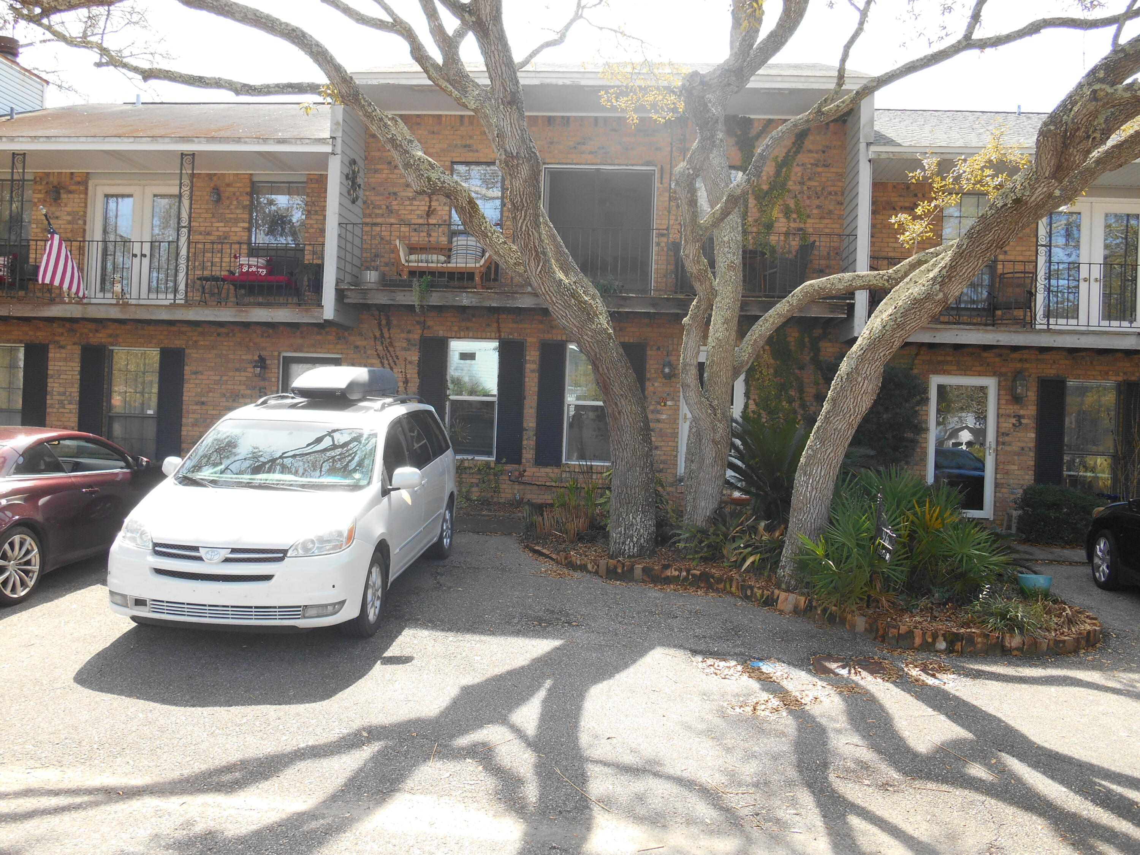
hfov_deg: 58.4
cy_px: 428
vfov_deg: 45.4
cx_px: 570
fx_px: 1021
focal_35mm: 31
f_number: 3.6
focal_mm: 5.5
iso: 80
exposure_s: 1/125
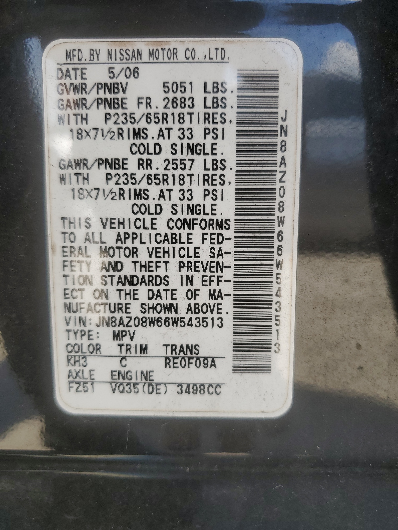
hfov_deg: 53.1
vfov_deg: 67.3
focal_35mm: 26
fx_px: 399
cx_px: 199
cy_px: 265
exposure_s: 1/345
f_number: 1.5
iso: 50
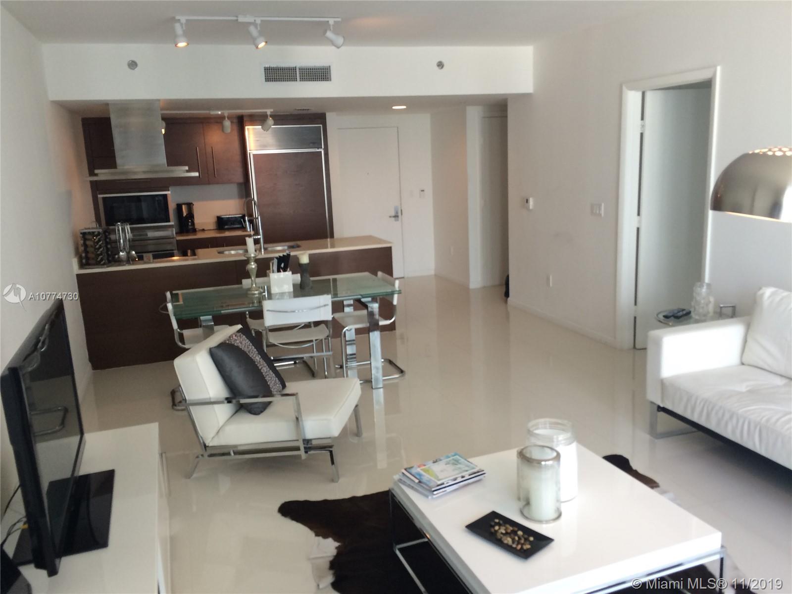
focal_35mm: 29
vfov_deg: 48.2
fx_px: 664
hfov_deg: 61.7
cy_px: 297
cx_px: 396
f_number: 2.2
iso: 32
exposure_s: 1/40
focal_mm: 4.15
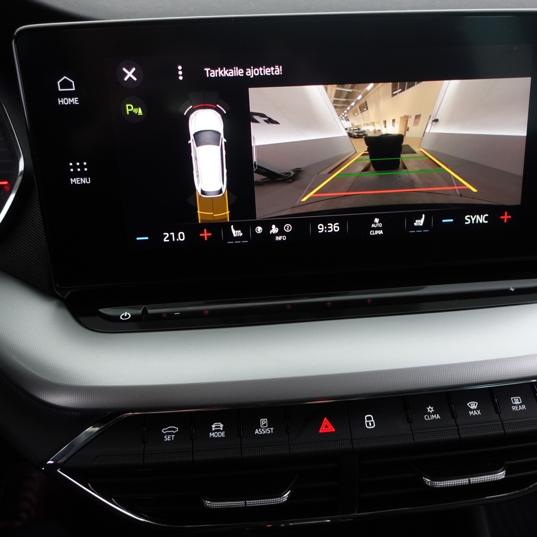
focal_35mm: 31
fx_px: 544
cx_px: 294
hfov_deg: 52.5
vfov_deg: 52.5
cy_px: 270
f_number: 1.8
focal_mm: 9.4
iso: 500
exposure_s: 1/30
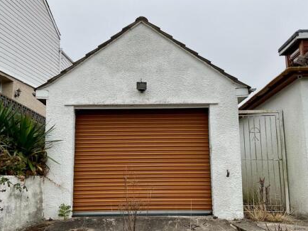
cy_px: 126
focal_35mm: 39
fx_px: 347
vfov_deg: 36.8
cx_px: 142
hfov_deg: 47.8
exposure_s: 1/500
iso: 16
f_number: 1.8
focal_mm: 3
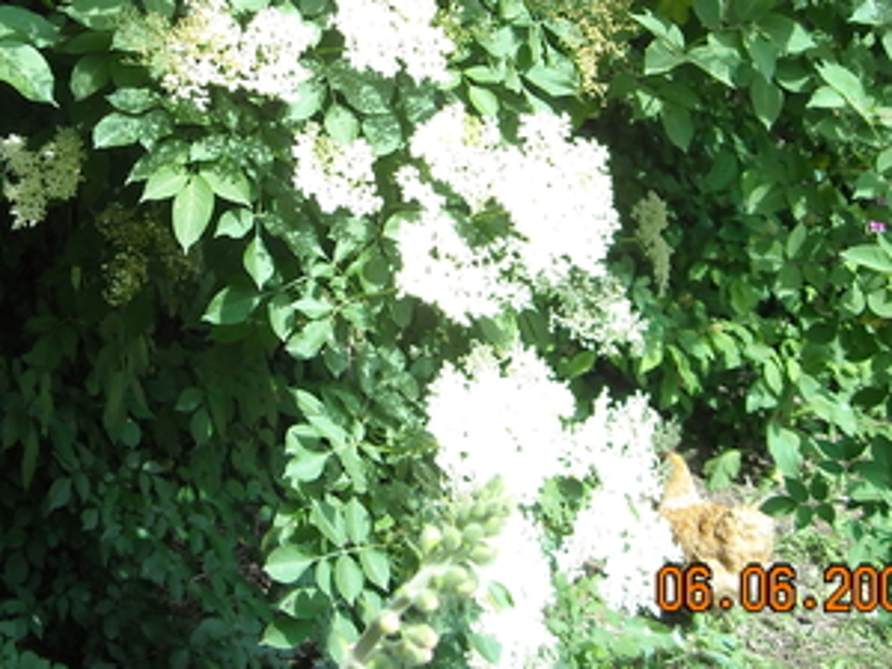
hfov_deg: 27.0
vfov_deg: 20.6
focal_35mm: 70
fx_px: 1804
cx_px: 119
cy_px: 59
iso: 64
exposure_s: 1/209
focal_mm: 5.7
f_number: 2.8
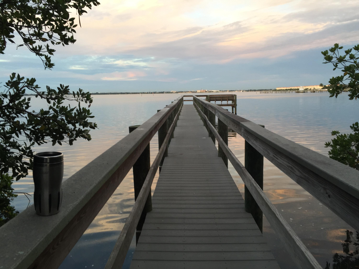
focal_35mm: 29
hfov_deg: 61.7
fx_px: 301
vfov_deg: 48.2
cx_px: 180
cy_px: 134
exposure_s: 1/60
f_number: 2.2
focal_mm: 4.15
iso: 40
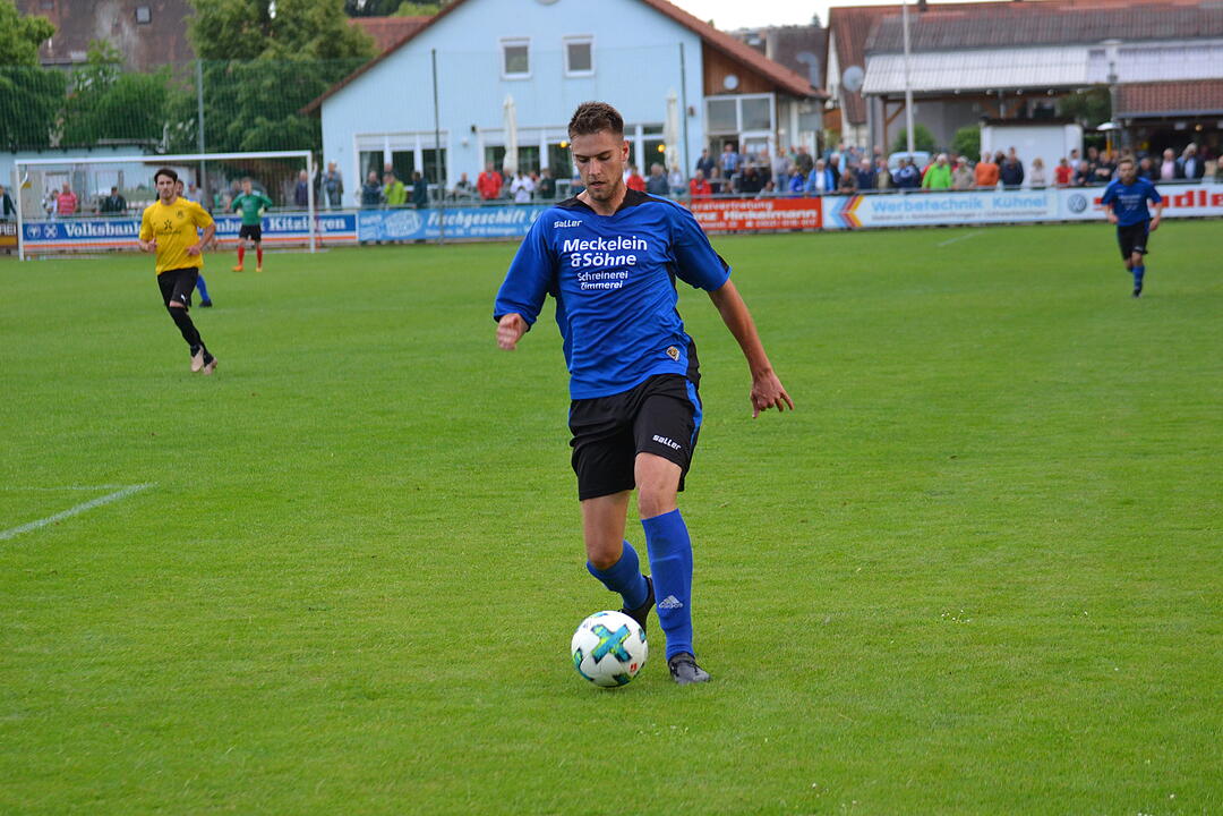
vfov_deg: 10.8
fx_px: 4331
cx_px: 612
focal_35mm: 128
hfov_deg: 16.1
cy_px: 408
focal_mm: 85
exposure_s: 1/500
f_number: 4
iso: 640
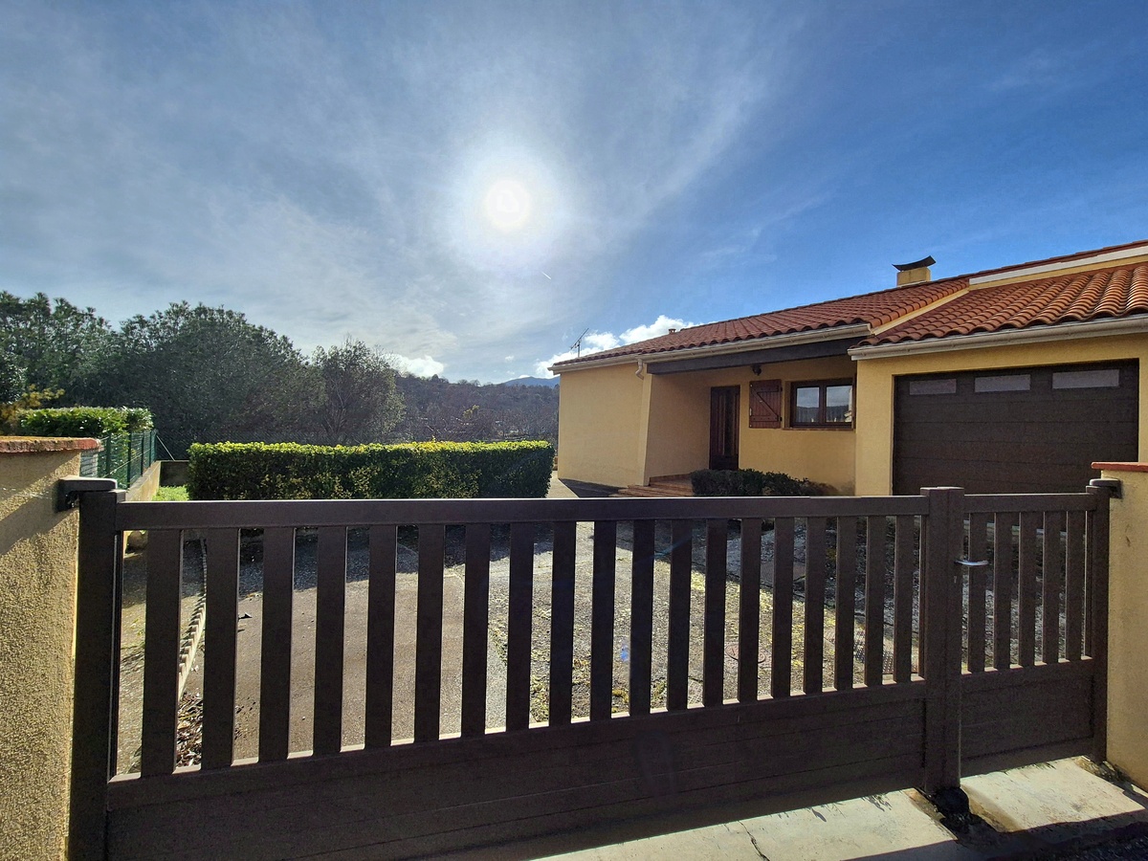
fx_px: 431
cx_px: 574
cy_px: 430
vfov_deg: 89.9
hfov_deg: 106.2
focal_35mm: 13
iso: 50
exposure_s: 1/10000
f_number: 2.2
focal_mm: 2.2
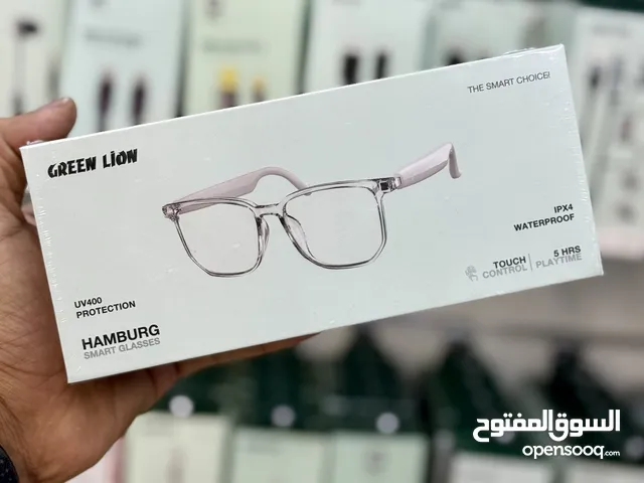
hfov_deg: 39.7
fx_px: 893
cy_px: 242
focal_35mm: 48
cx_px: 322
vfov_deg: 30.3
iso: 64
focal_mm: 6.76
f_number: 1.78
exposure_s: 1/100
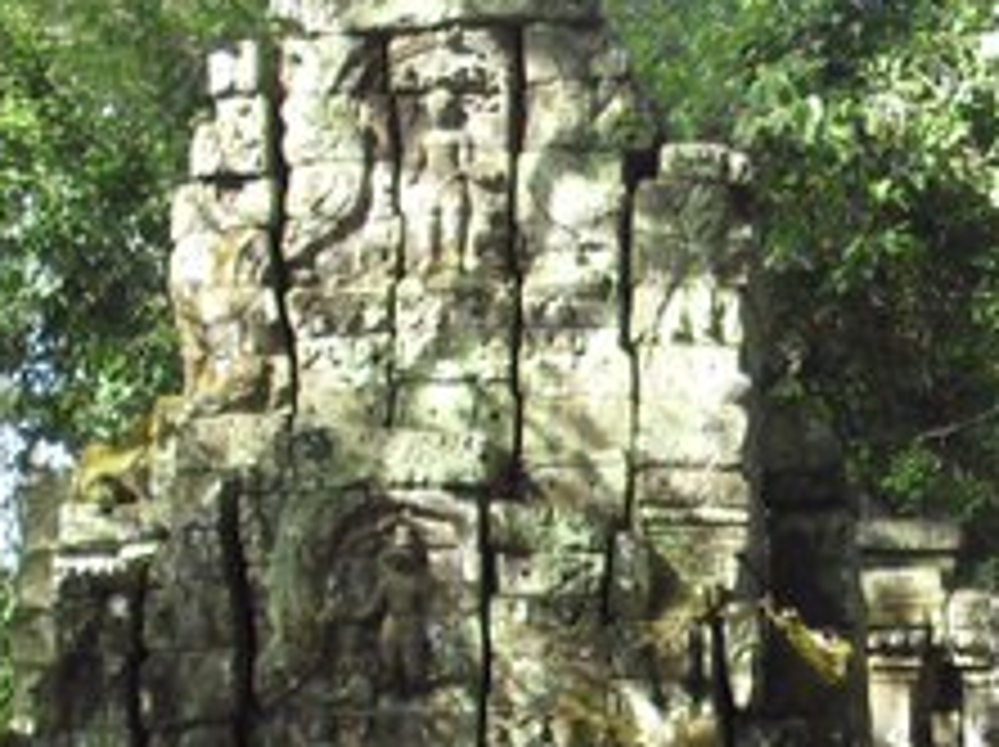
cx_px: 1166
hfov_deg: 14.0
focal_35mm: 137
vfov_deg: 10.7
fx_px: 3949
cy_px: 747
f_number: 2.8
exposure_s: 1/160
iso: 100
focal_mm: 6.2
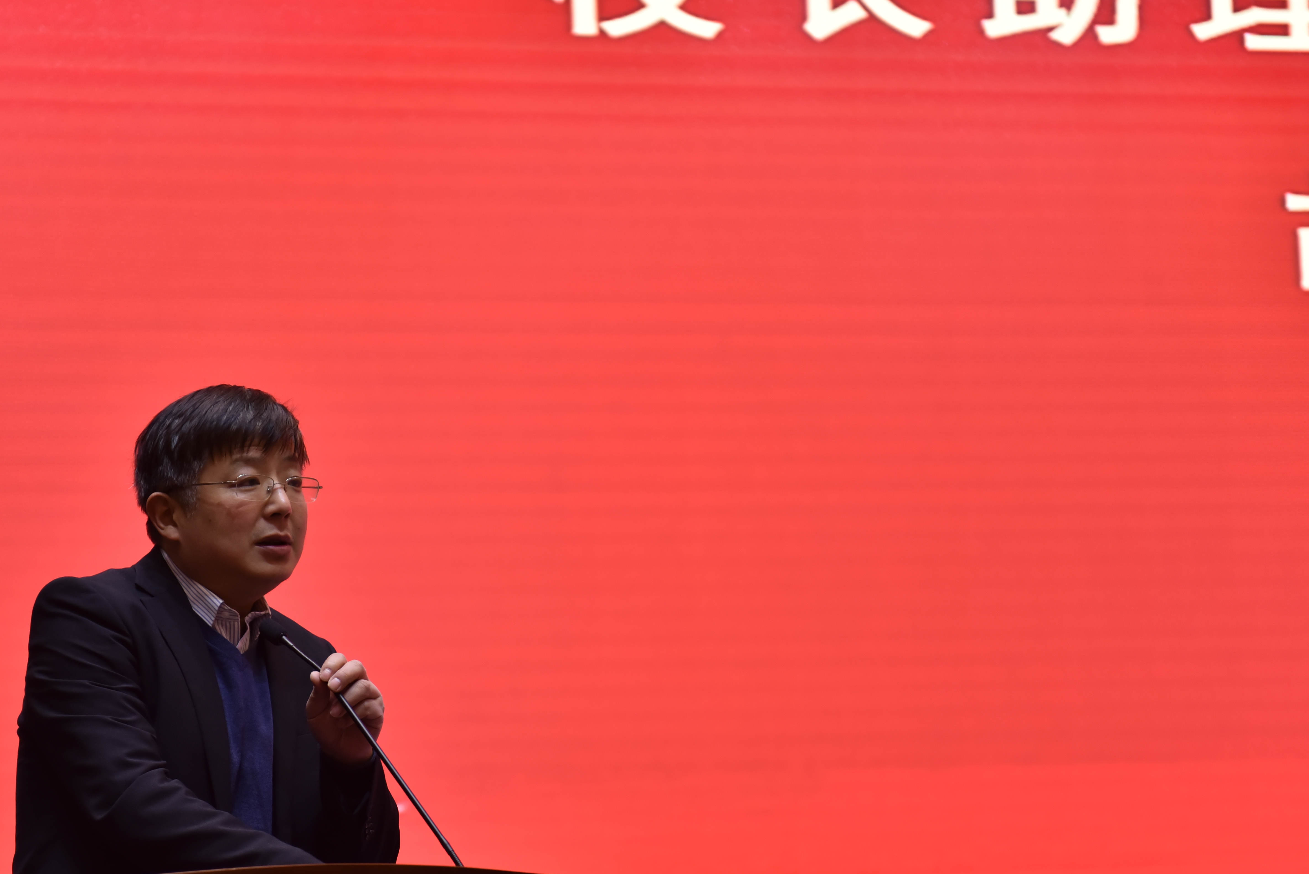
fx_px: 3055
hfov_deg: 24.2
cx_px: 567
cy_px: 516
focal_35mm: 84
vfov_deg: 16.3
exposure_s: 1/400
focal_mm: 66
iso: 1000
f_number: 2.8
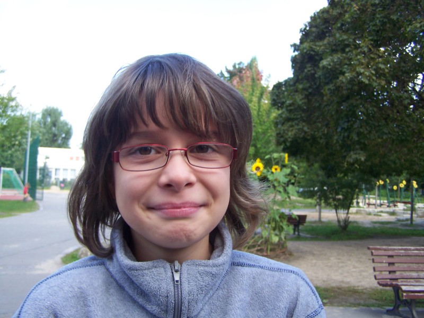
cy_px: 159
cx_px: 212
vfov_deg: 37.7
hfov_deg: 49.0
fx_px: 465
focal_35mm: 38
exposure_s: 1/125
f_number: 2.8
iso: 64
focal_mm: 6.3
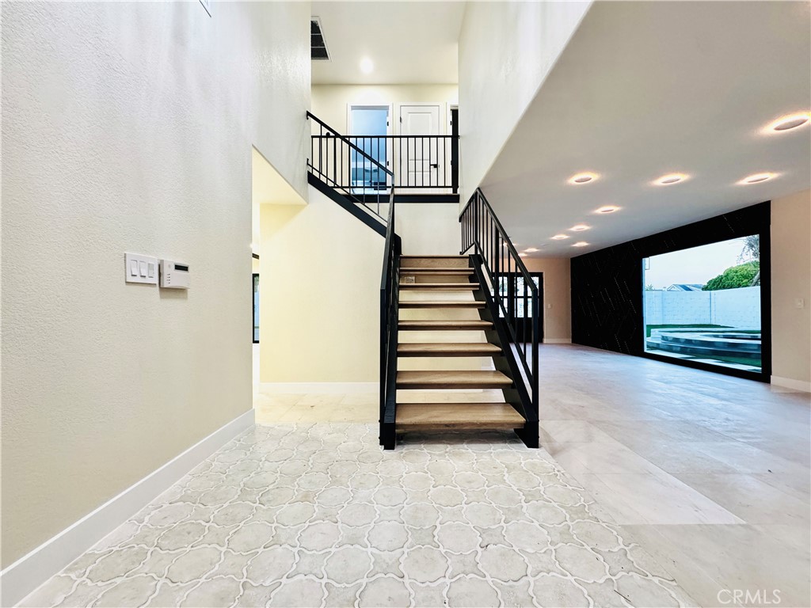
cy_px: 304
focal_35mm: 14
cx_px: 406
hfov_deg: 102.1
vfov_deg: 85.7
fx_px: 328
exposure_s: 1/60
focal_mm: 2.22
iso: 250
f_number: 2.2
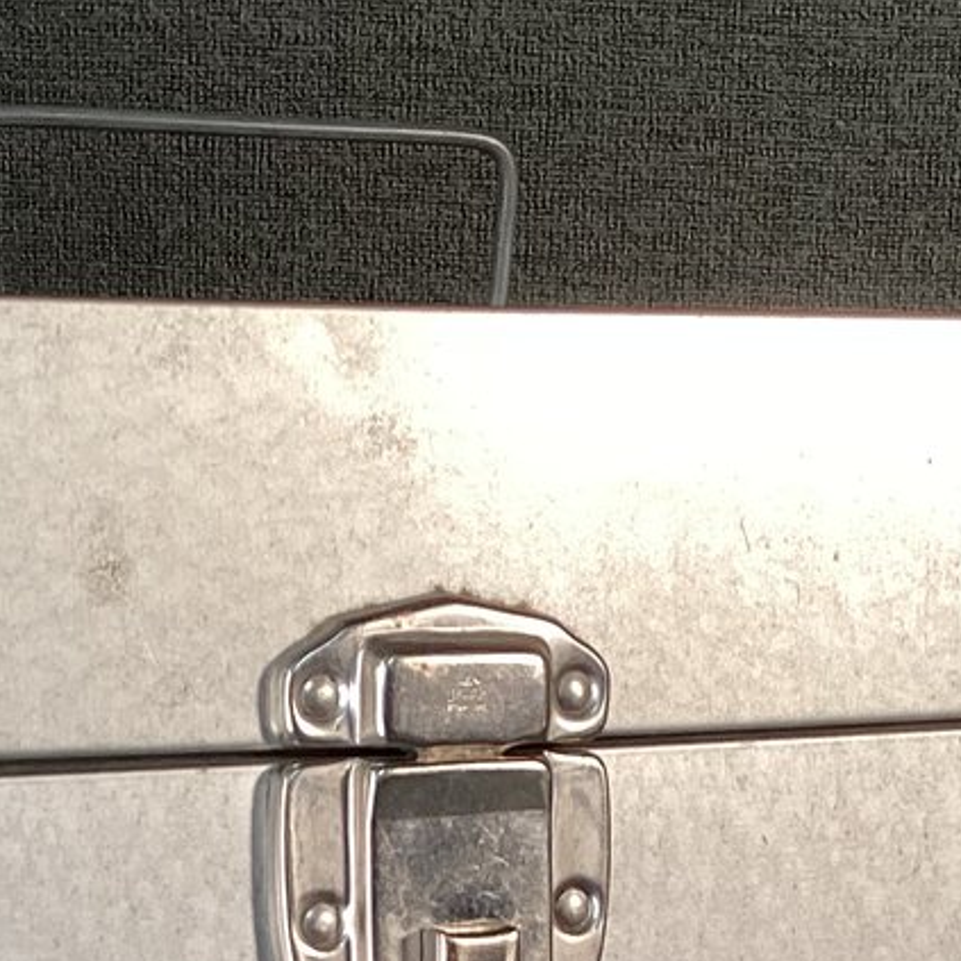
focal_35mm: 98
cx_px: 371
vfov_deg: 16.8
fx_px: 3078
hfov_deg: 17.7
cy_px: 1226
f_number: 2.4
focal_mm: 3.3
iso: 80
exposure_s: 1/60
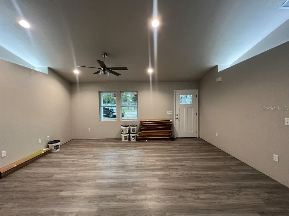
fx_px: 109
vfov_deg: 89.9
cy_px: 108
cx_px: 144
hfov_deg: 106.2
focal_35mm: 13
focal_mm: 1.57
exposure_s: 1/60
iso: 320
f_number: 1.8
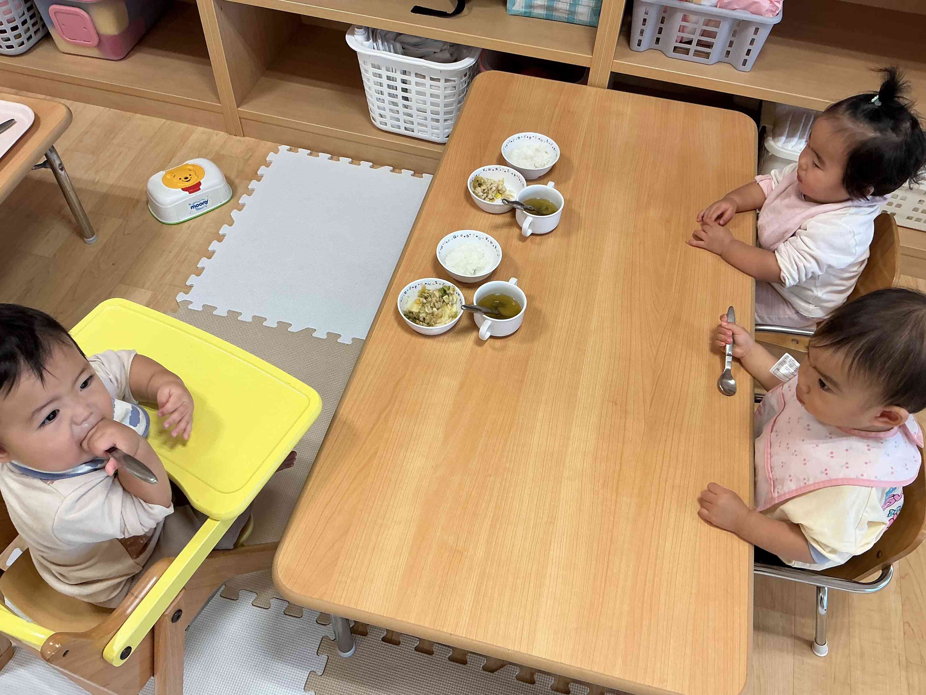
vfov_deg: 48.2
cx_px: 463
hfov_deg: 61.7
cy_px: 348
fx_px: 776
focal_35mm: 29
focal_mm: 3
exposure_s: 1/120
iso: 50
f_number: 1.8
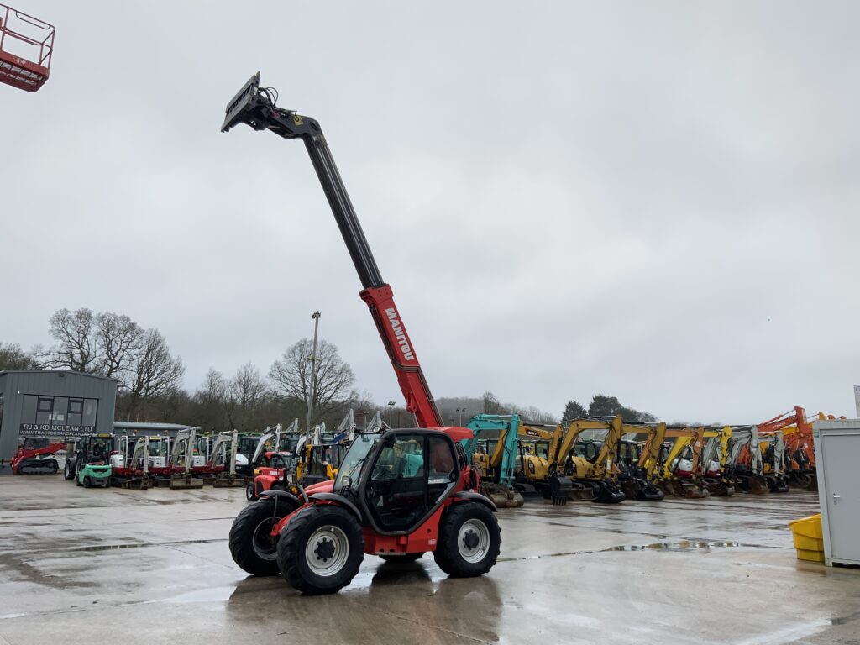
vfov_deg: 48.2
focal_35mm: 29
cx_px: 430
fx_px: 720
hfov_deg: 61.7
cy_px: 322
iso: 16
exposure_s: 1/127
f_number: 1.8
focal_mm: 3
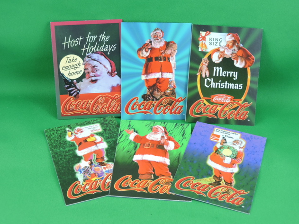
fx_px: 475
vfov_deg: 26.6
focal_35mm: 55
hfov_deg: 34.9
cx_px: 150
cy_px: 112
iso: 800
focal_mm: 9.9
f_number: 4
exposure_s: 1/125
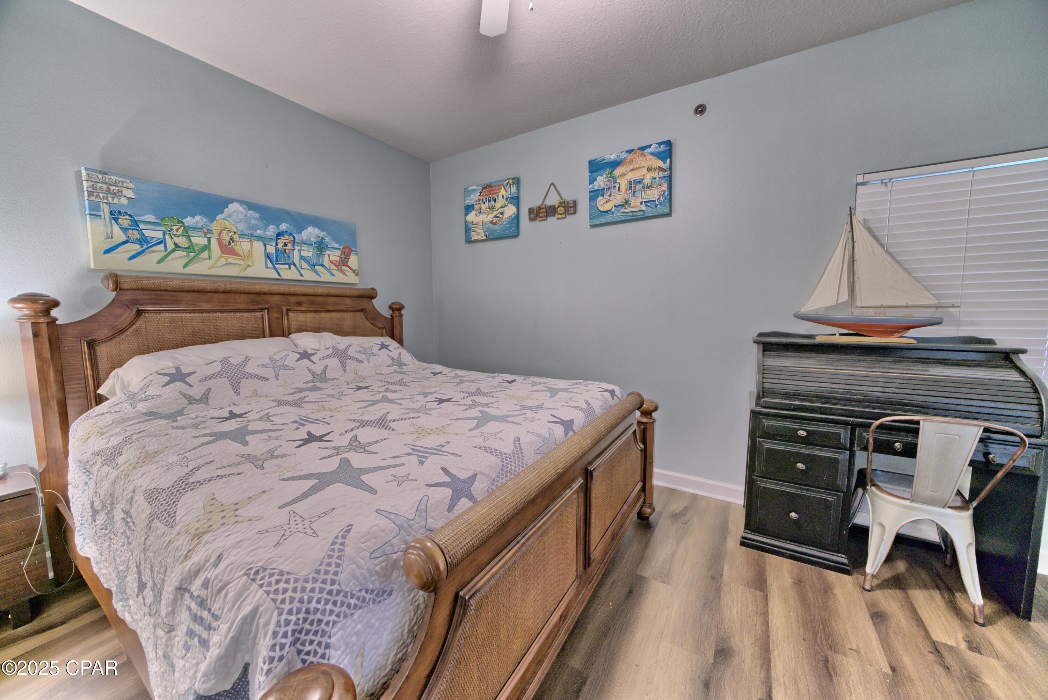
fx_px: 349
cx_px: 524
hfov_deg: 112.6
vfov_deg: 90.1
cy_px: 350
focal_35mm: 12
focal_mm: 12
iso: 500
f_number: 8
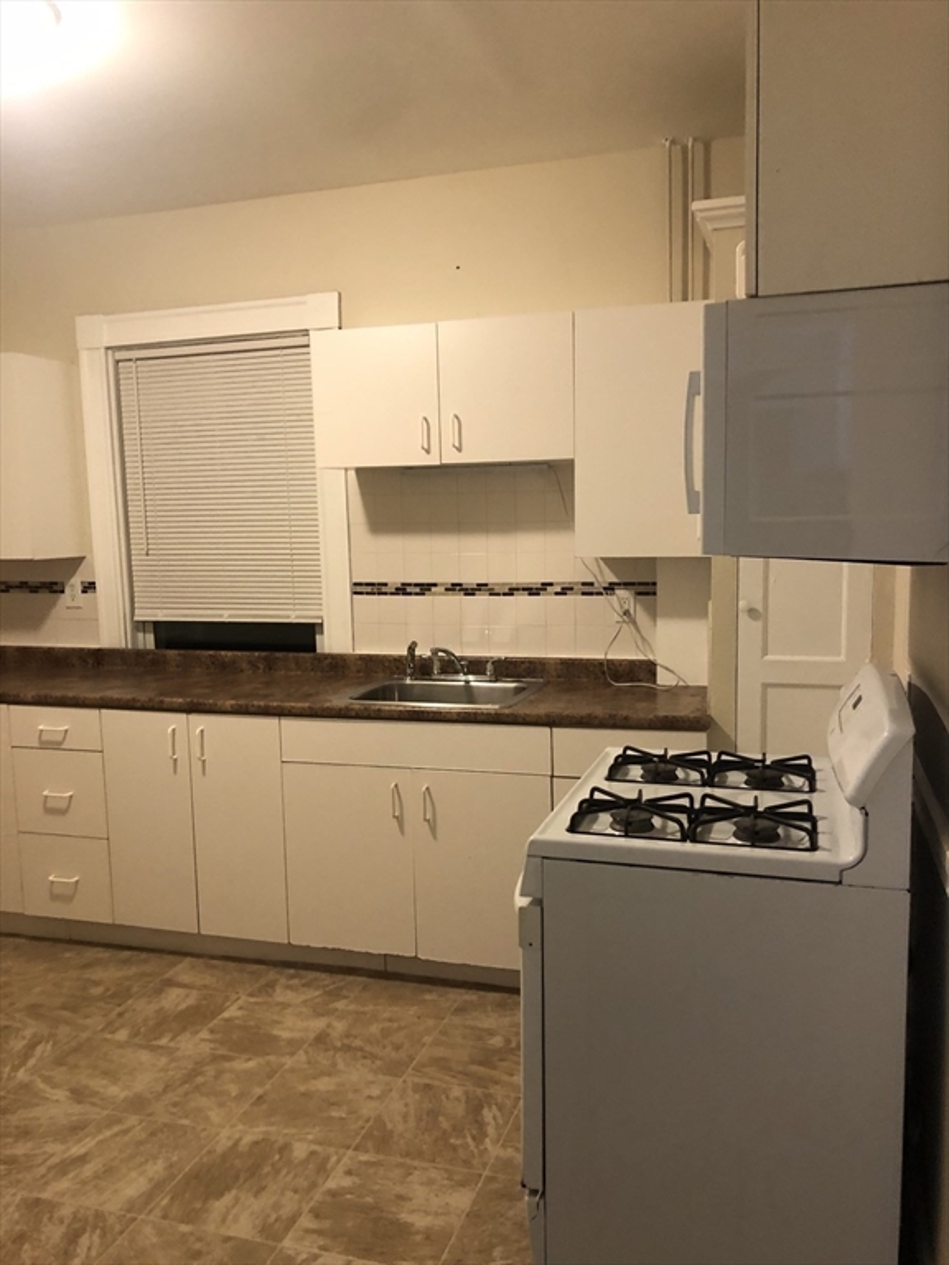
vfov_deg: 63.4
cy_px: 632
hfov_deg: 49.7
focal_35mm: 28
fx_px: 1023
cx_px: 474
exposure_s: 1/15
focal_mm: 3.99
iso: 64
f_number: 1.8
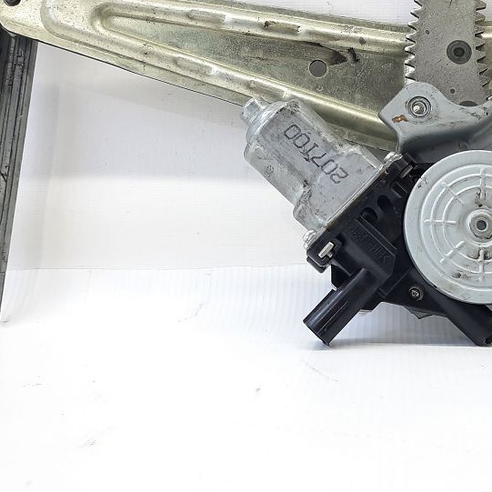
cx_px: 372
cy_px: 208
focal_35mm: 49
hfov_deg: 33.9
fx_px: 788
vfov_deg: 34.6
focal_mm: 4.6
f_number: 2
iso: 80
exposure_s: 1/50
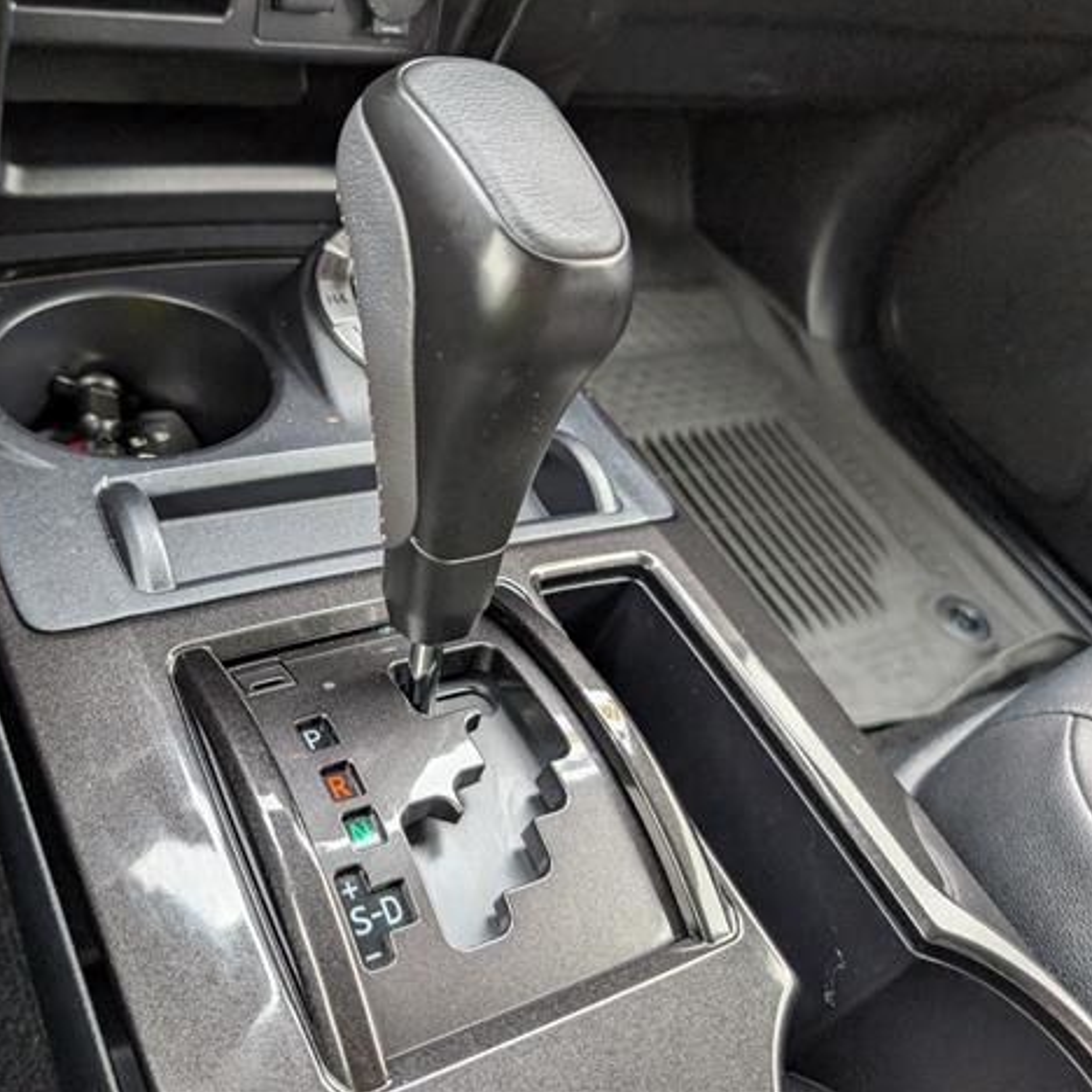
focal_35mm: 29
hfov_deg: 54.8
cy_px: 534
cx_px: 390
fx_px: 1035
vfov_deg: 55.6
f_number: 1.68
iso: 426
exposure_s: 1/200
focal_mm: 6.9
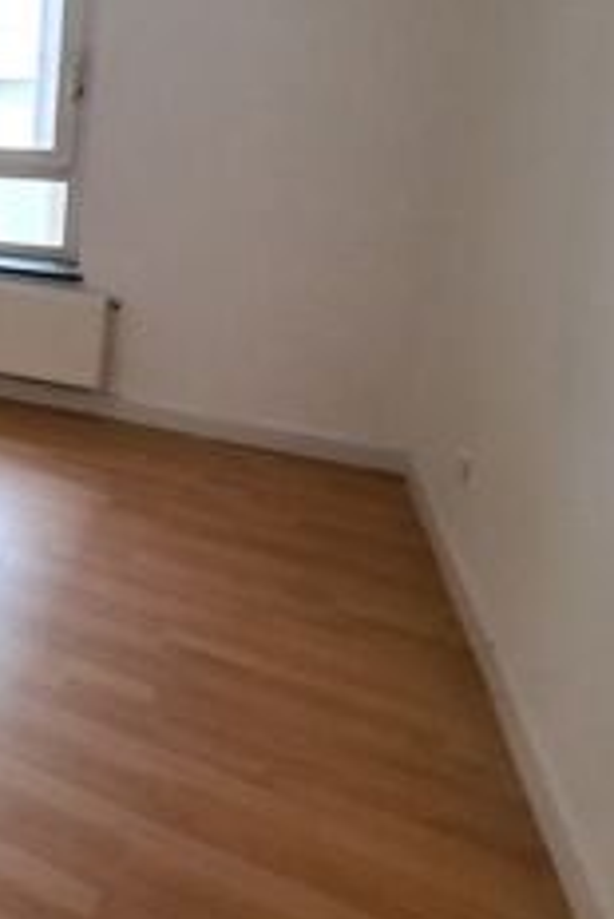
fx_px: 715
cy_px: 257
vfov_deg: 62.6
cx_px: -202
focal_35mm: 28
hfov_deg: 33.0
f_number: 2.2
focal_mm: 2.2
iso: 1600
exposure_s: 1/25
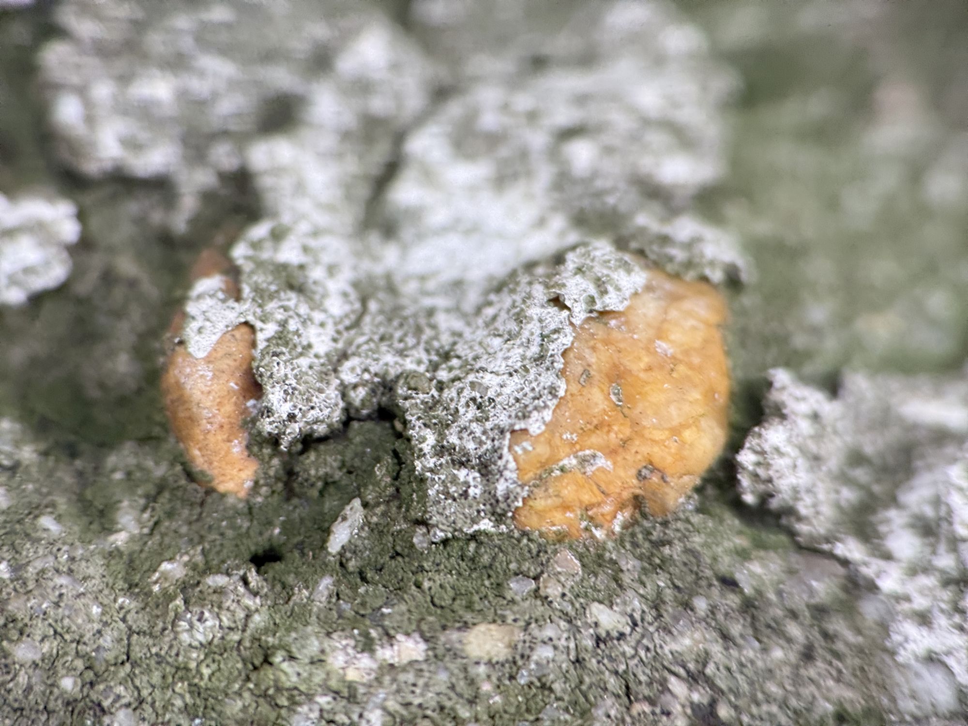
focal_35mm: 120
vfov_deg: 12.3
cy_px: 363
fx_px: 3356
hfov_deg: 16.4
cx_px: 484
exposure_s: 1/121
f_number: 2.8
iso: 125
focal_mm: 15.66
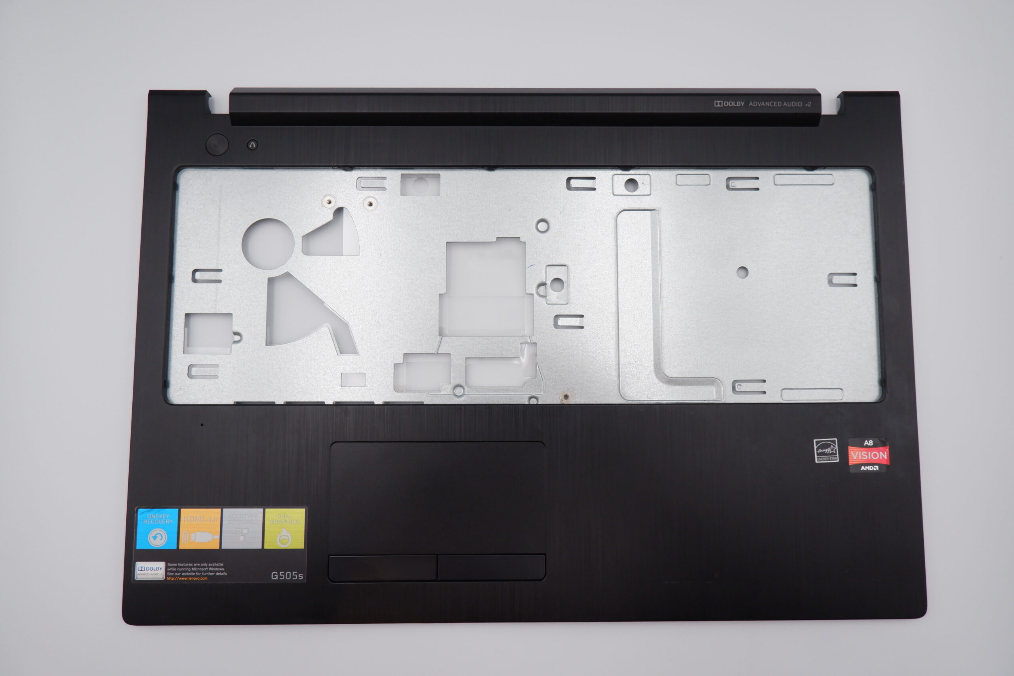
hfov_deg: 76.1
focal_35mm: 23
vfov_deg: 55.1
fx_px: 648
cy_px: 338
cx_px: 507
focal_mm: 15
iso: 800
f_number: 5.6
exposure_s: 1/400
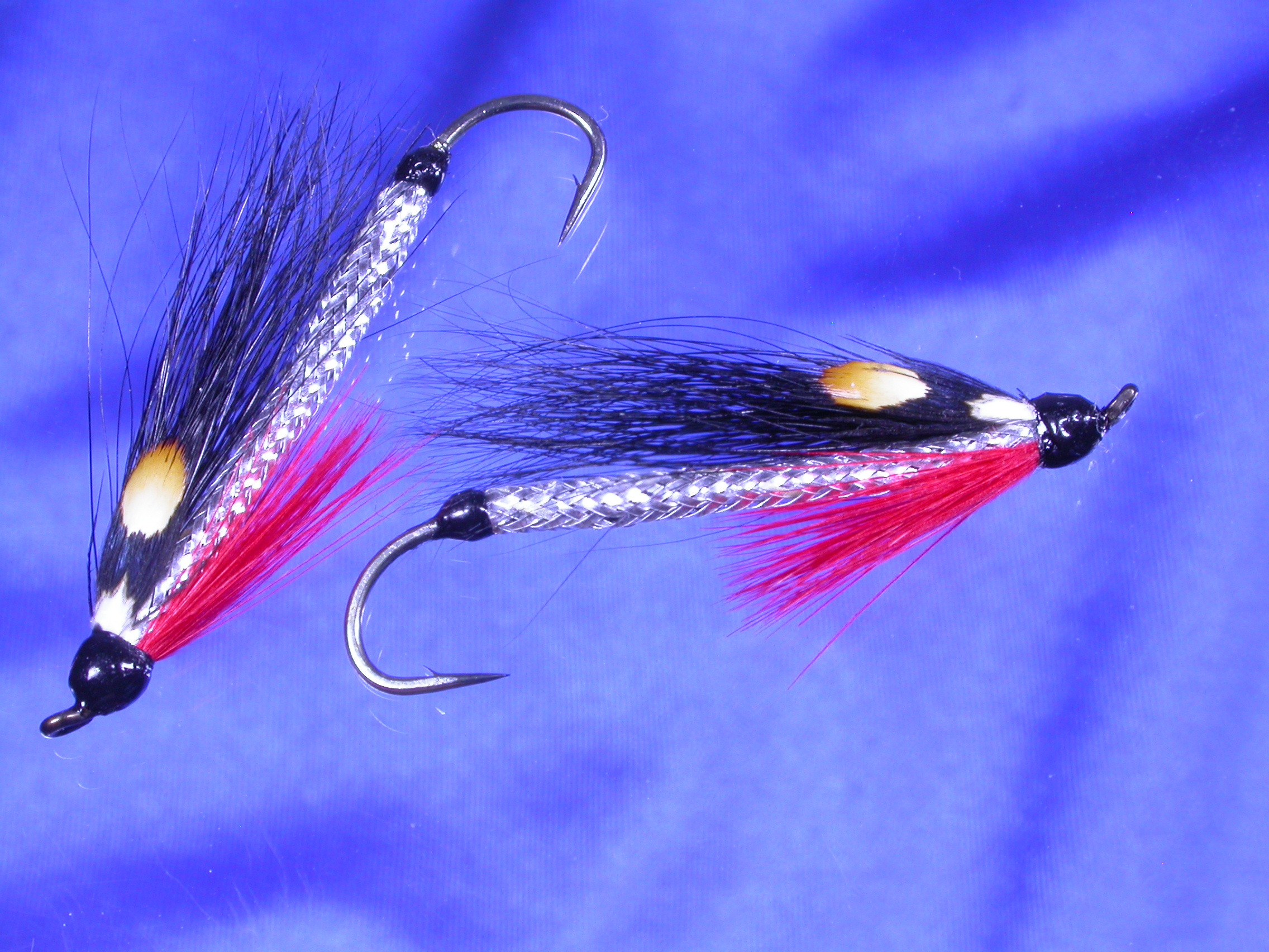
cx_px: 634
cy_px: 476
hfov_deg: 24.7
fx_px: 2896
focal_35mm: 79
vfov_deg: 18.7
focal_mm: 16.4
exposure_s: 1/6.9
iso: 100
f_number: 10
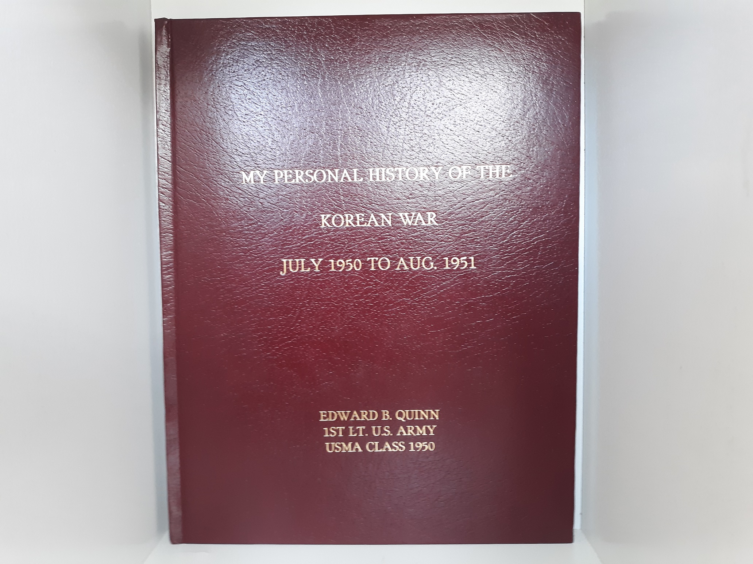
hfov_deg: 63.4
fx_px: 609
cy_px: 282
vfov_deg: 49.7
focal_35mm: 28
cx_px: 376
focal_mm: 3.7
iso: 160
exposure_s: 1/50
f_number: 1.7
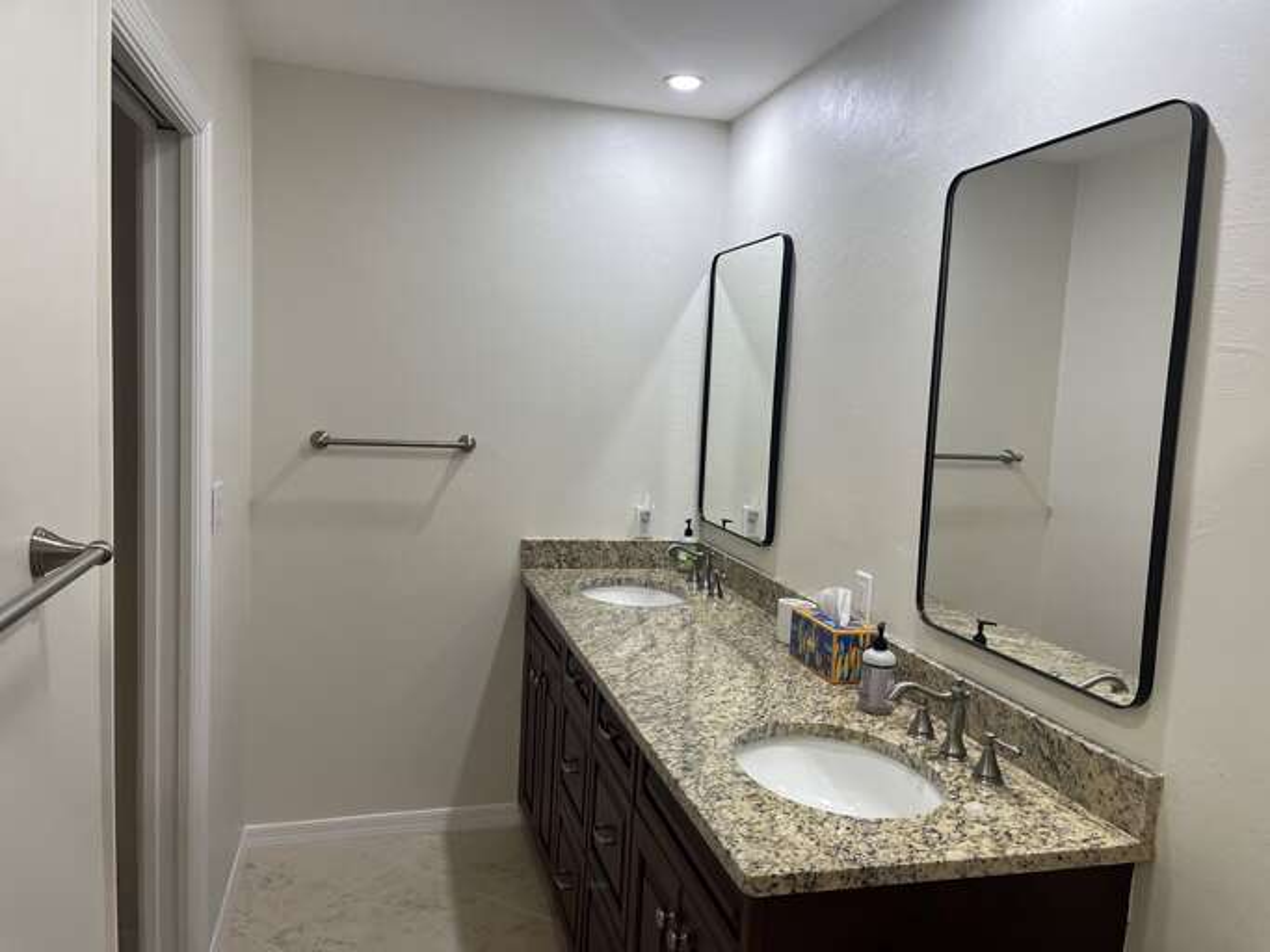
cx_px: 635
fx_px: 954
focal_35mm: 26
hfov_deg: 67.3
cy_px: 476
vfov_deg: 53.0
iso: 100
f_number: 1.6
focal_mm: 5.1
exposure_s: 1/120
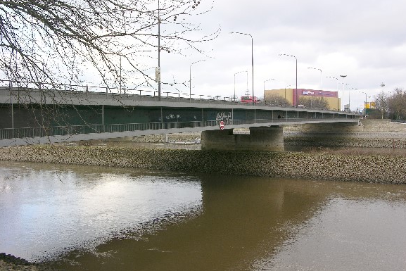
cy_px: 137
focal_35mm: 37
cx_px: 204
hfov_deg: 51.9
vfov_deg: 36.0
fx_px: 417
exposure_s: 1/52
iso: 50
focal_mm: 8.9
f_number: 5
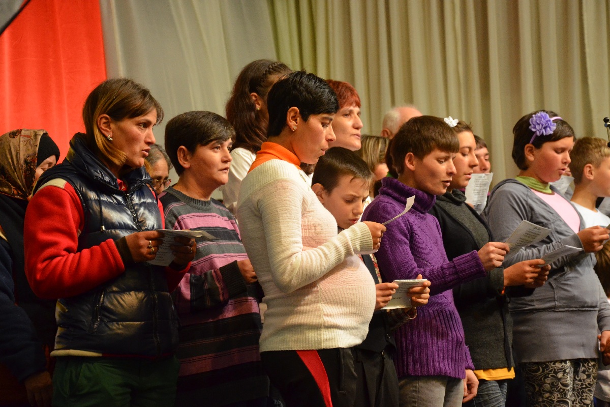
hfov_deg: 19.5
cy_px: 204
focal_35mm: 105
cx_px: 305
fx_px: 1779
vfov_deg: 13.0
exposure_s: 1/60
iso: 1800
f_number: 5.3
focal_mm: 70
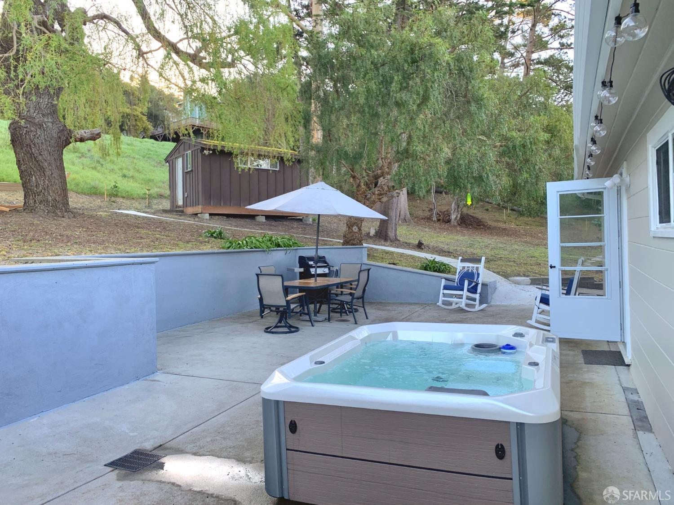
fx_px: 506
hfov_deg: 67.3
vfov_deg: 53.1
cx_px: 337
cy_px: 252
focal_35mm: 26
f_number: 1.8
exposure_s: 1/122
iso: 40
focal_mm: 4.25
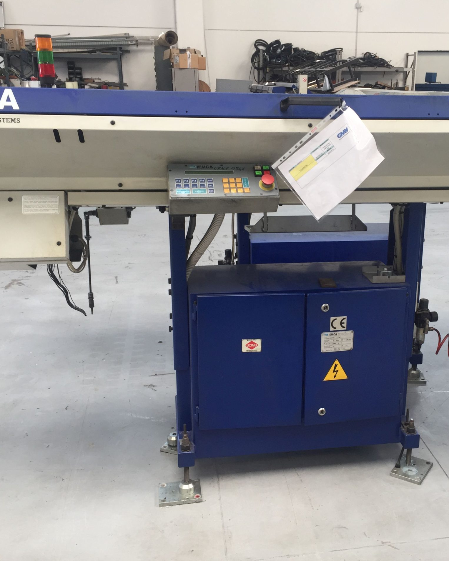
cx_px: 282
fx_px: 631
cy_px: 281
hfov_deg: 38.9
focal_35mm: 38
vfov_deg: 47.9
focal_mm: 4.15
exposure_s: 1/60
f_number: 2.2
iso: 32
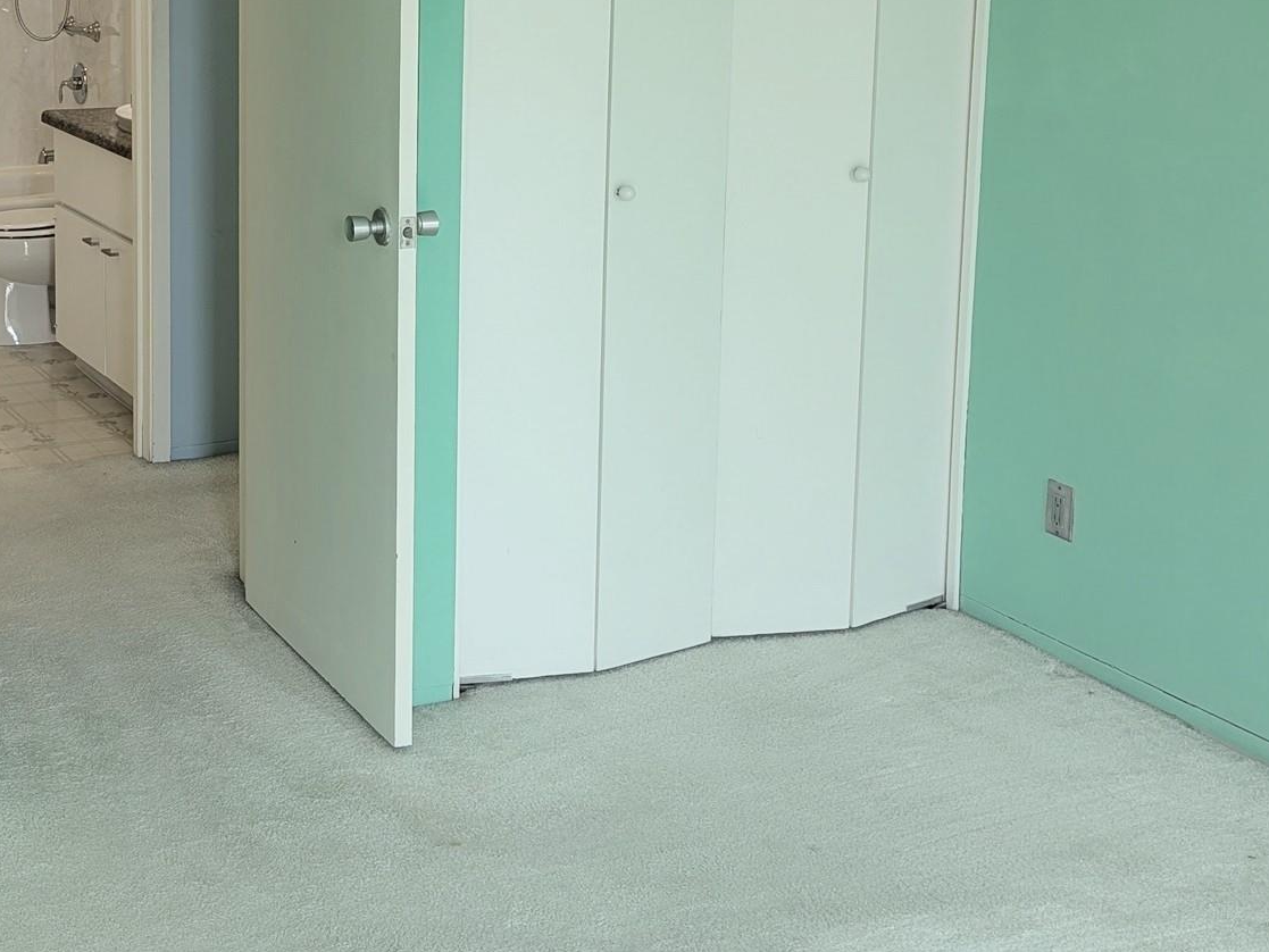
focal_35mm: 55
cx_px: 176
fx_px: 2016
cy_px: 156
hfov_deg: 33.4
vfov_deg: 26.0
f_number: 1.85
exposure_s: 1/49.5
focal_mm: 6.81
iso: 40
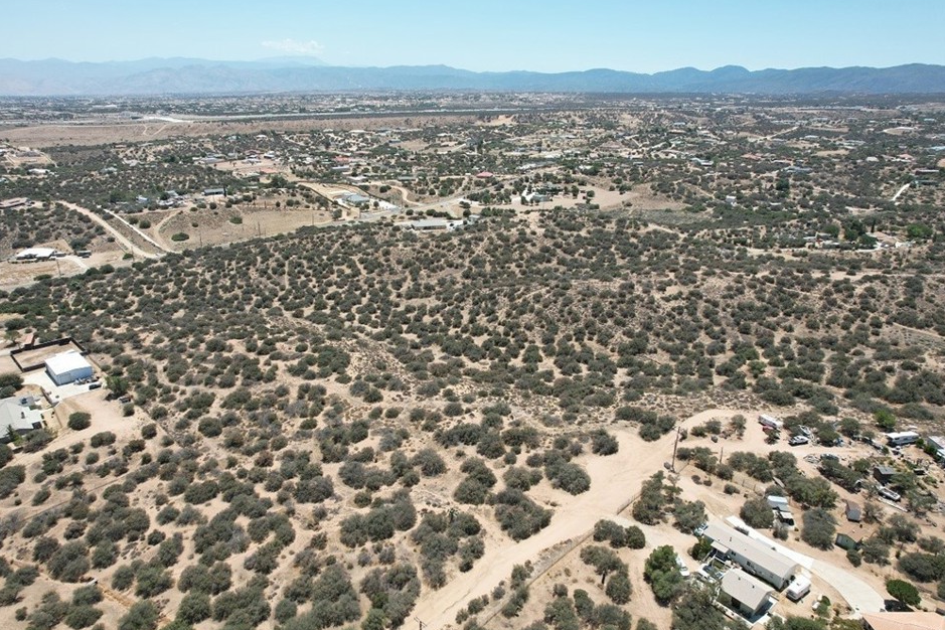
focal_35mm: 24
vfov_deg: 53.1
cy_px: 317
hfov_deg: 73.6
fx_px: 630
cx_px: 434
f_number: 2.8
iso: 100
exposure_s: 1/350
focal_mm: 8.38
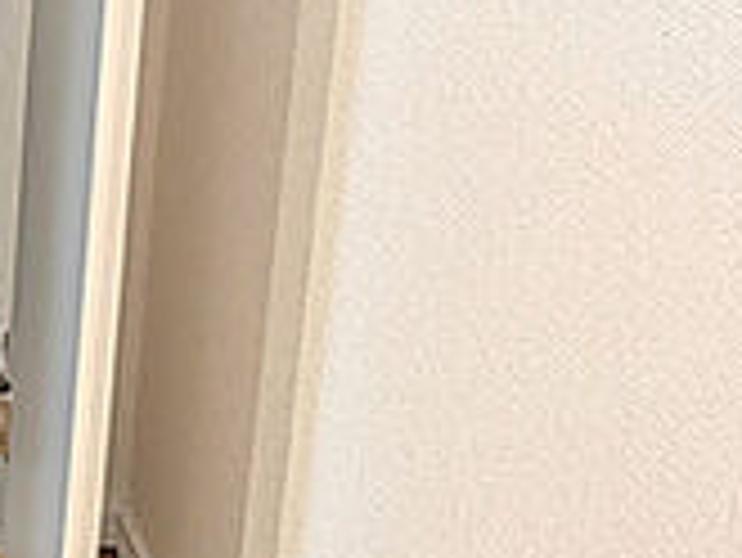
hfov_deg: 18.9
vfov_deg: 15.1
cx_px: -396
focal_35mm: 90
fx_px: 1931
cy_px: -308
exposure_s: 1/33.3
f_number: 1.7
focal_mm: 4.53
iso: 345
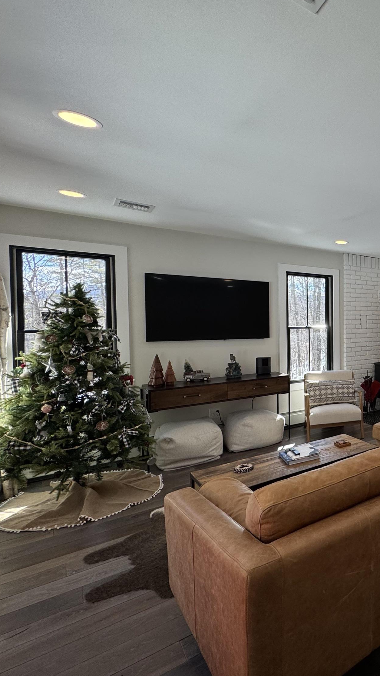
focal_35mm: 21
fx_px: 376
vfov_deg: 83.8
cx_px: 437
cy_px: 335
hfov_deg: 40.6
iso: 40
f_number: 2.2
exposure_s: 1/241
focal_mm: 2.22
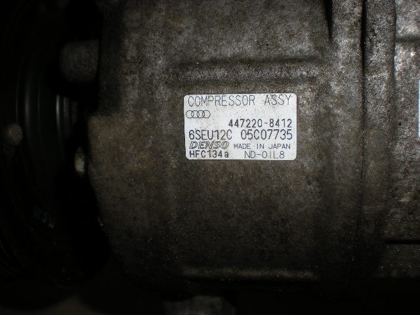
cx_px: 210
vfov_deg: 37.7
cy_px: 158
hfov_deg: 49.0
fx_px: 461
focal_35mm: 38
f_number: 4.6
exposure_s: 1/60
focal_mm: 6.3
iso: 64
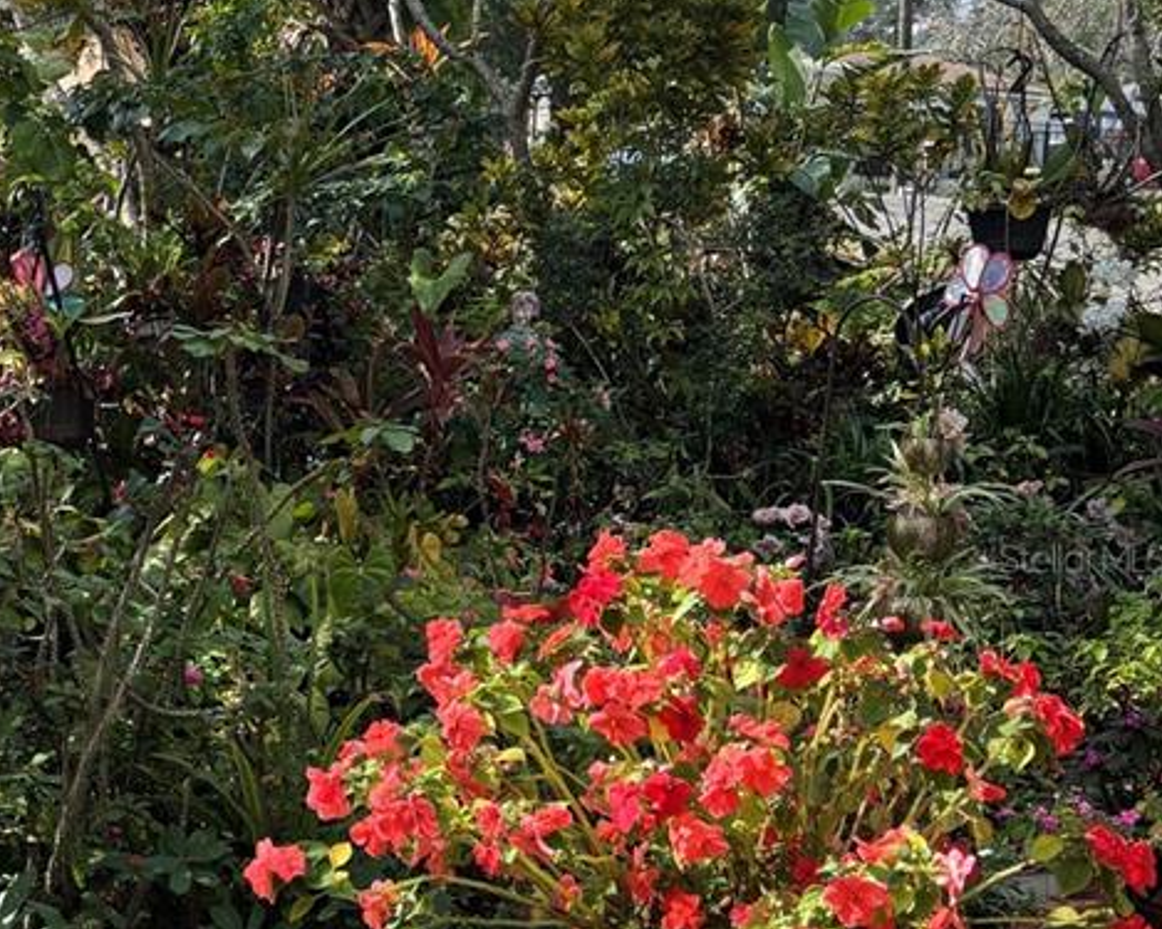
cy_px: 557
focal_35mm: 65
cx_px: 59
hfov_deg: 27.8
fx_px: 2235
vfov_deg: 23.4
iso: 50
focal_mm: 5.96
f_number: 1.6
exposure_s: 1/910
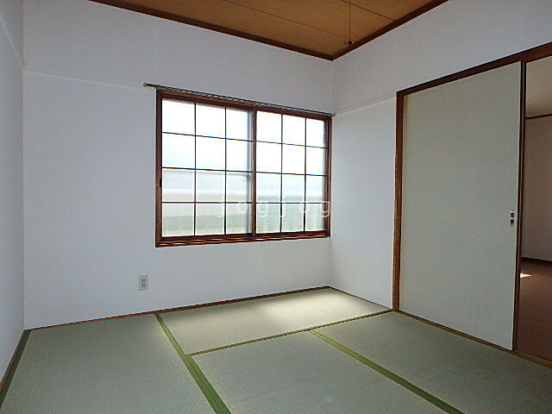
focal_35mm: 21
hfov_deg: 79.0
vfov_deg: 63.4
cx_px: 276
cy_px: 207
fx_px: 335
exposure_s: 1/320
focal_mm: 3.7
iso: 125
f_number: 3.5
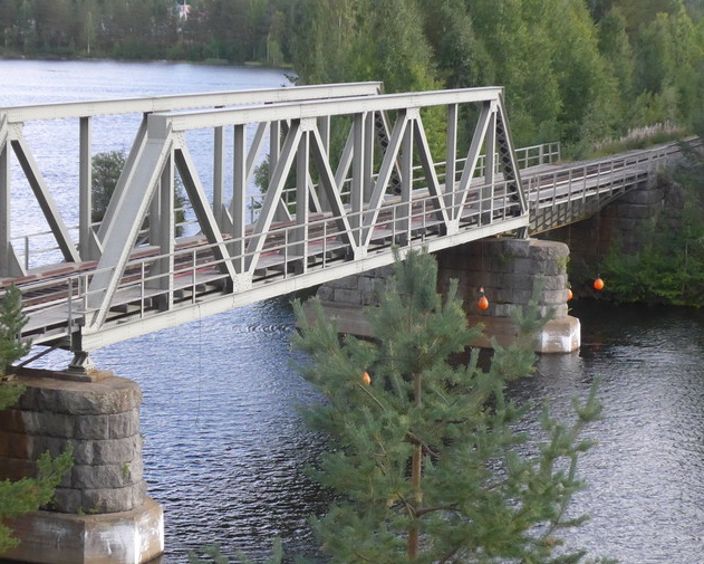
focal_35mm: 104
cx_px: 298
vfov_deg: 14.8
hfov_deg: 18.4
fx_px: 2167
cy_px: 390
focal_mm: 15
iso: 800
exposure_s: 1/1600
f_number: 4.2
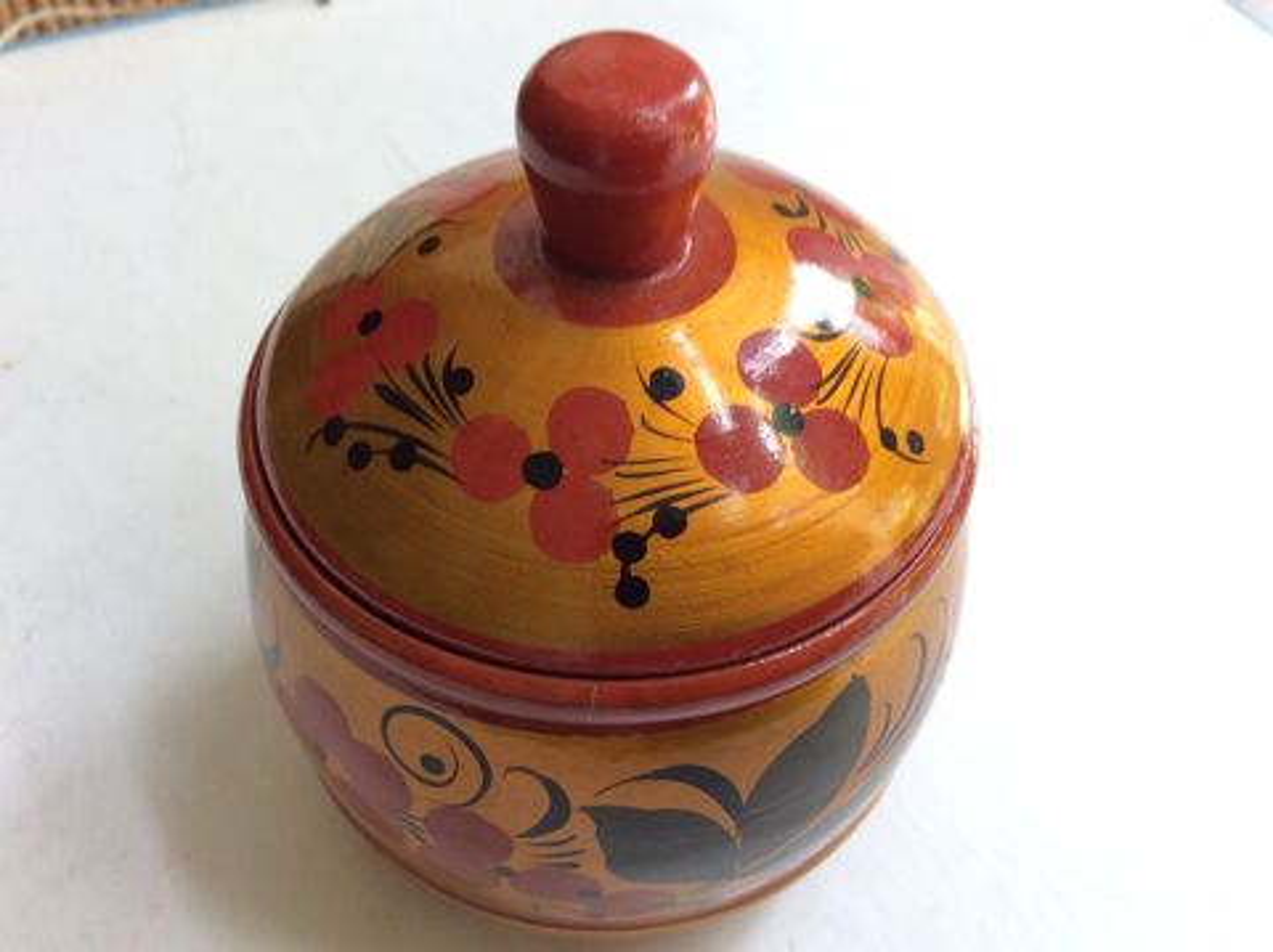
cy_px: 476
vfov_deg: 44.1
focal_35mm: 32
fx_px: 1176
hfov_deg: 56.9
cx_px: 636
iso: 32
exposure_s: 1/50
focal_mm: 3.3
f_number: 2.4
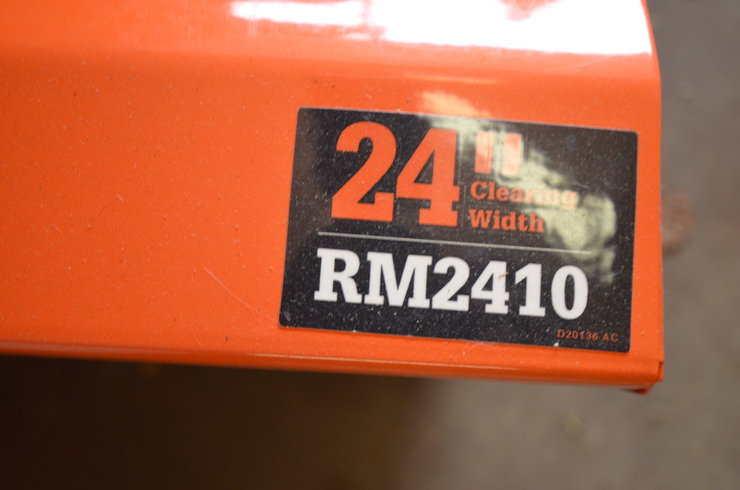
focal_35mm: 36
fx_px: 738
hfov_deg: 53.2
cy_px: 245
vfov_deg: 36.7
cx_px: 370
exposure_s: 1/60
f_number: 4.5
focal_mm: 24
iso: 640
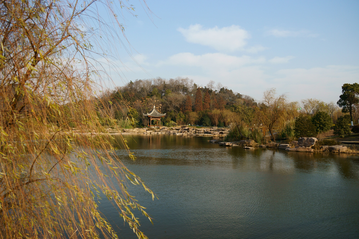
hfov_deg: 67.4
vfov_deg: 47.8
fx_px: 269
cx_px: 180
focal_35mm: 27
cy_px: 120
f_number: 4.5
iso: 100
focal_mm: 18
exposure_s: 1/1000
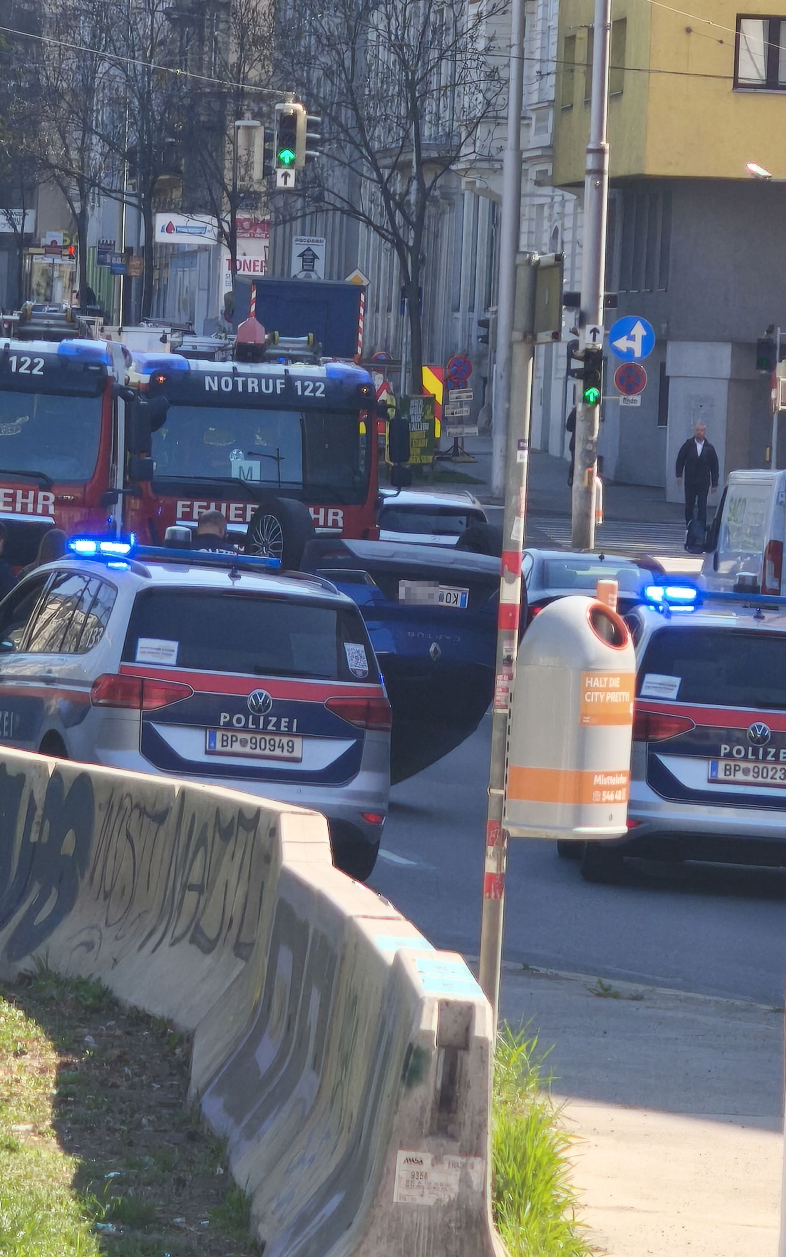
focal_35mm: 256
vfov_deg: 8.2
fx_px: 8776
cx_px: 318
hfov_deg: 5.1
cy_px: 576
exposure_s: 1/349
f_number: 2
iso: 50
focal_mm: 8.8
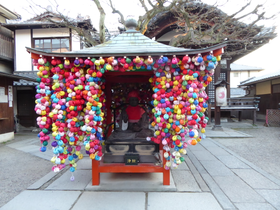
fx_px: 202
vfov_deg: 54.9
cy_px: 105
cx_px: 140
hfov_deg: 69.4
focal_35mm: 25
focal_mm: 4.3
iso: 400
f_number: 3.3
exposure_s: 1/40
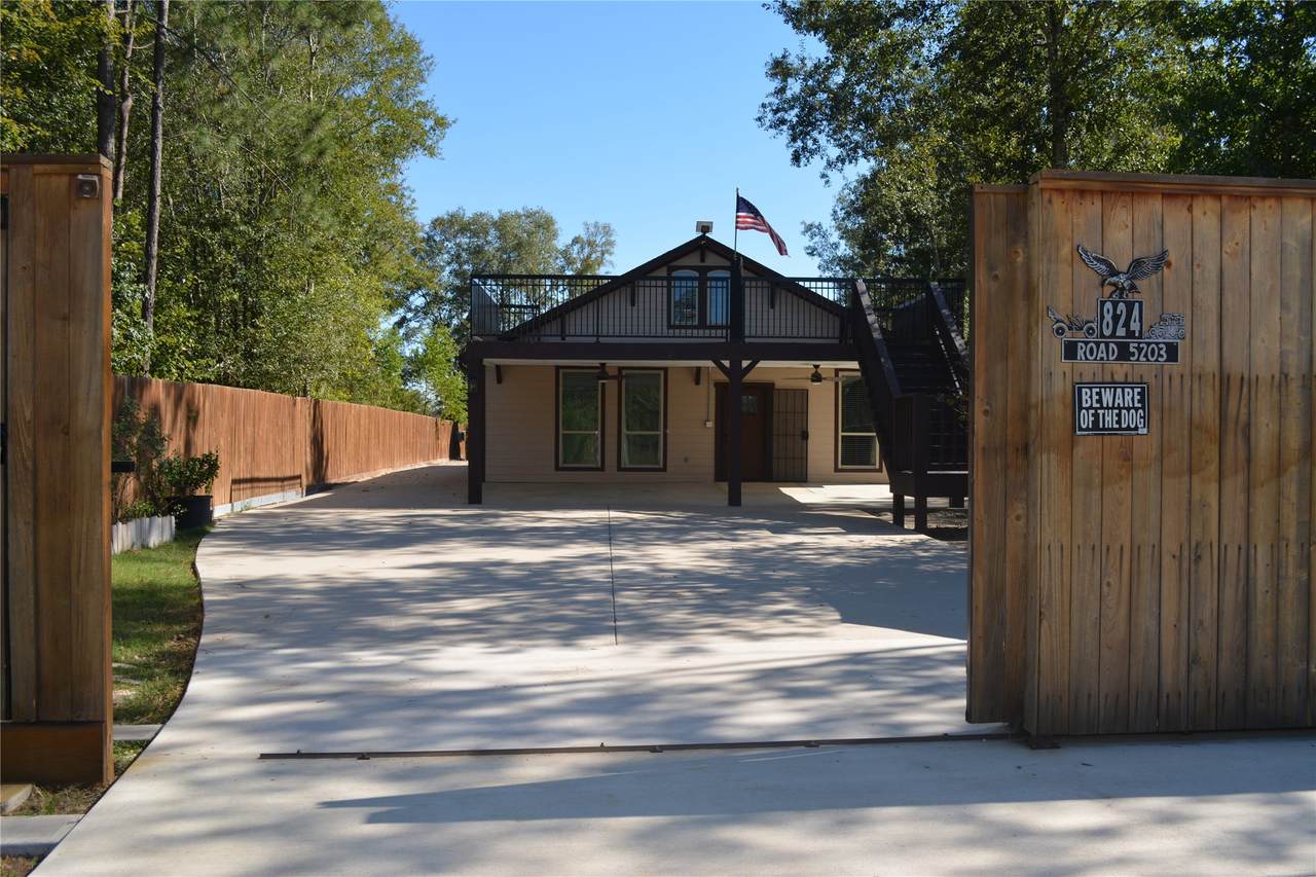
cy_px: 438
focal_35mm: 33
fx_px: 1206
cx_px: 658
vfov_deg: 40.0
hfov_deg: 57.2
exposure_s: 1/200
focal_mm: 22
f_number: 7.1
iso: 100
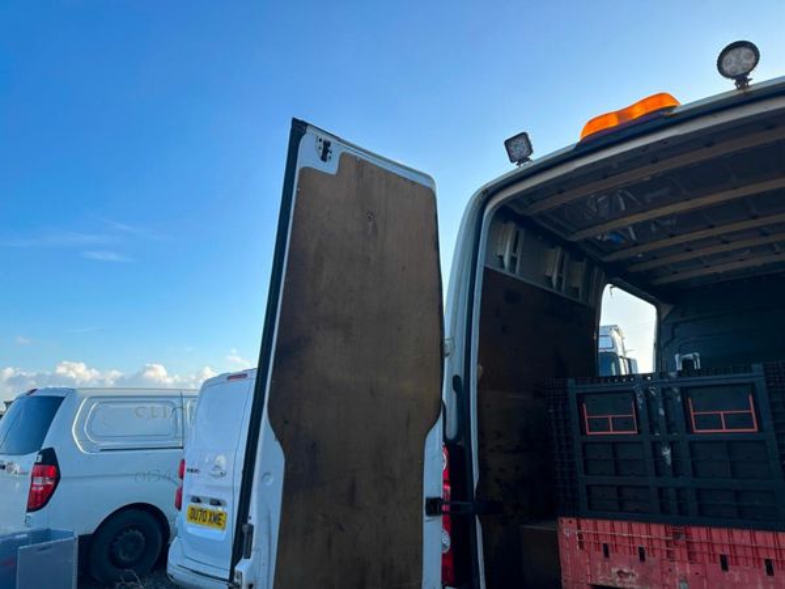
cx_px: 392
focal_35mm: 24
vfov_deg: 56.8
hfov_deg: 71.6
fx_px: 544
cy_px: 294
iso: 80
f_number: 1.78
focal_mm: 6.86
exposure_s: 1/2591
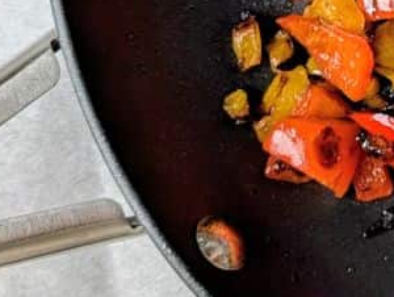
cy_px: -126
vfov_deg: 14.6
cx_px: 670
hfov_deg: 17.3
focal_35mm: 96
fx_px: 1094
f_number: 1.68
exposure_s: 1/69.3
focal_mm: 6.9
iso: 48
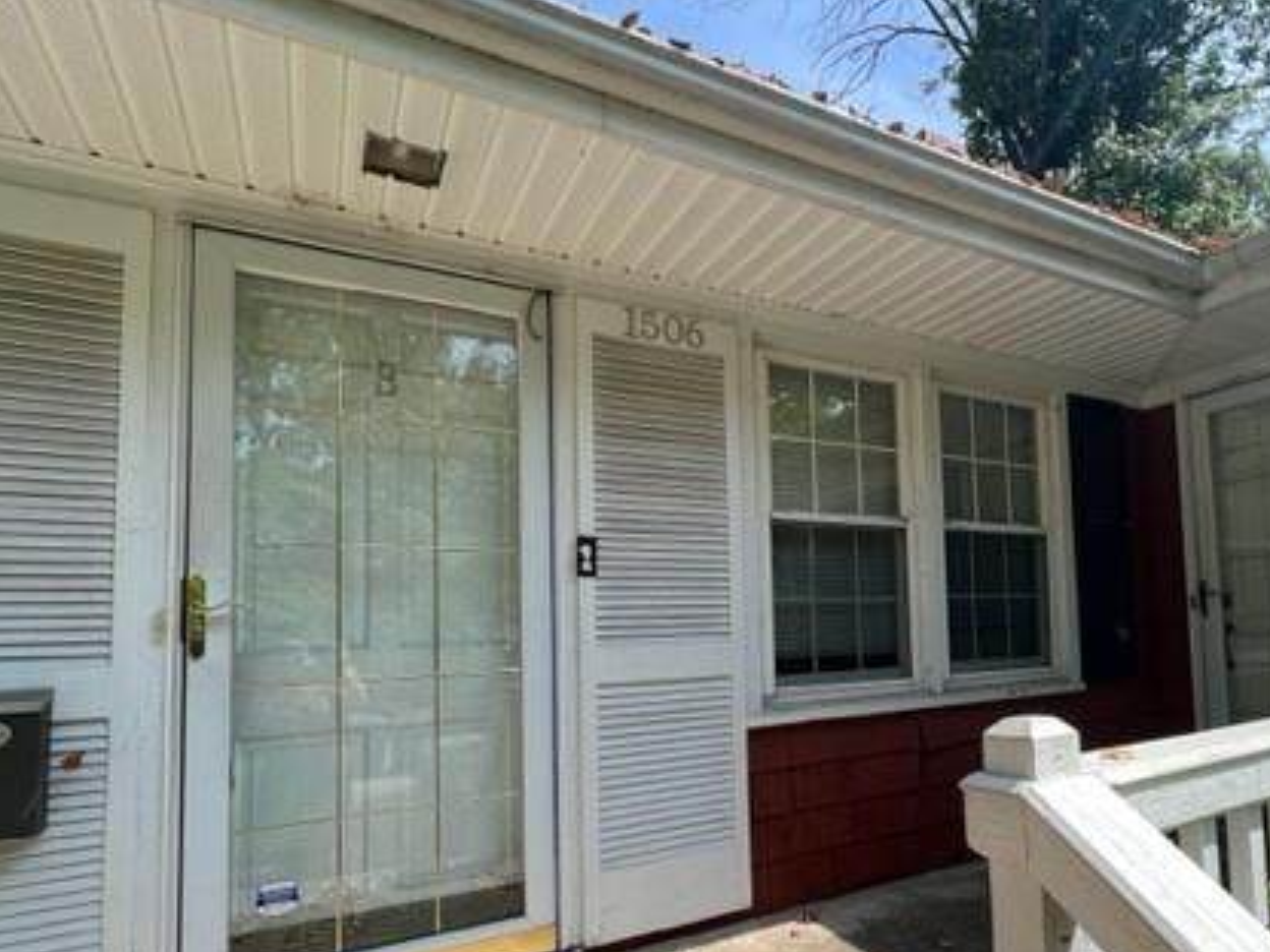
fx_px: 734
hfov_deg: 79.7
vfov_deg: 65.2
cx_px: 821
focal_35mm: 20
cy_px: 580
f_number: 1.8
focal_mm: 1.57
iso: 32
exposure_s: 1/518
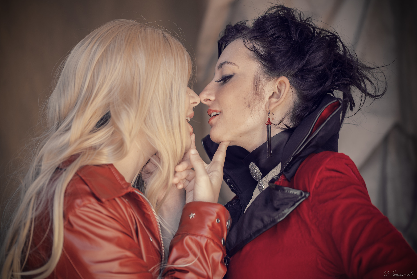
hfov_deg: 19.4
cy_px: 140
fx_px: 1217
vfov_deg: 13.1
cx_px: 208
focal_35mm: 105
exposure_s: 1/250
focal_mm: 105
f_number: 3
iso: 500
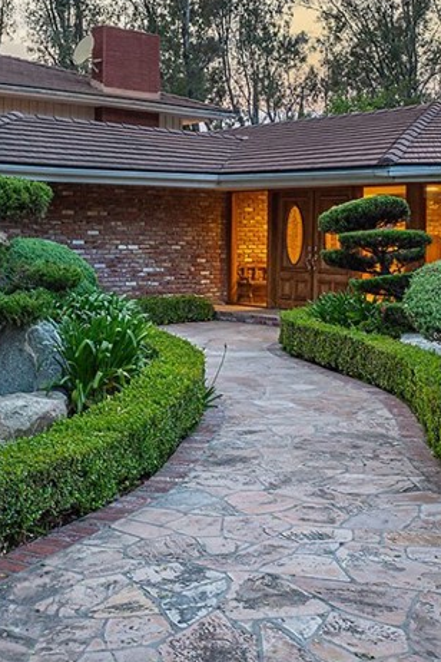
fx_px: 937
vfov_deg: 38.6
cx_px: 259
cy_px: 238
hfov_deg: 26.4
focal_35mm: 51
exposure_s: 1/1.25
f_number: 5.6
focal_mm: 23
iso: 320
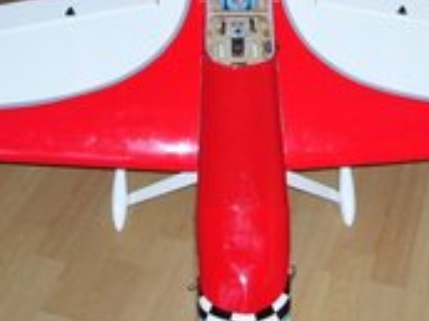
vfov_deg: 18.3
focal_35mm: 79
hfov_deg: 24.7
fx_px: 979
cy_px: 27
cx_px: 239
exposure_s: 1/60
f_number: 2.7
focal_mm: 5.6
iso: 125
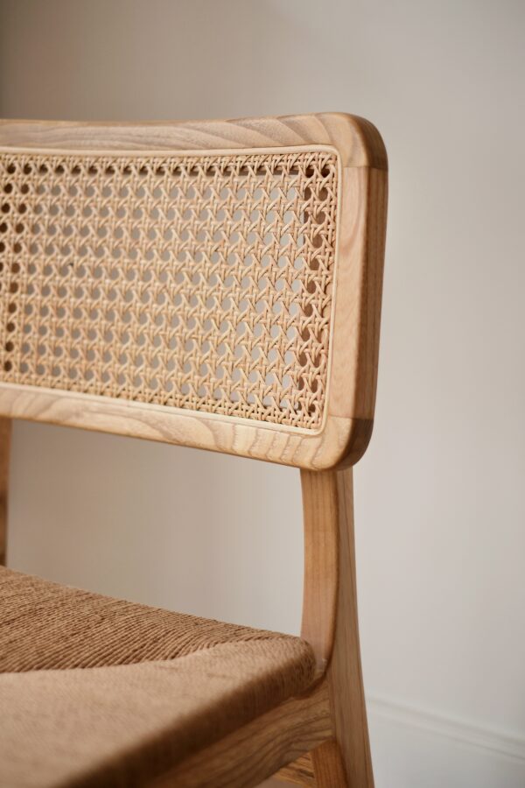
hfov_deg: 25.5
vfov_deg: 37.5
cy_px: 394
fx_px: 1159
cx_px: 262
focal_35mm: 53
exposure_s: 1/52
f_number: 2.8
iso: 250
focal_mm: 35
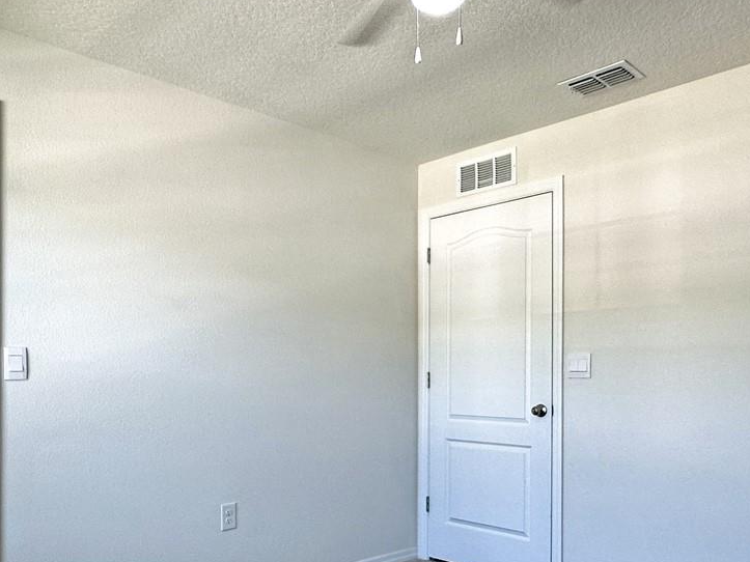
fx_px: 672
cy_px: 378
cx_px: 364
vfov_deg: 44.7
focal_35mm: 31
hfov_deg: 58.3
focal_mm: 2.22
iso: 100
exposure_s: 1/120
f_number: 2.2
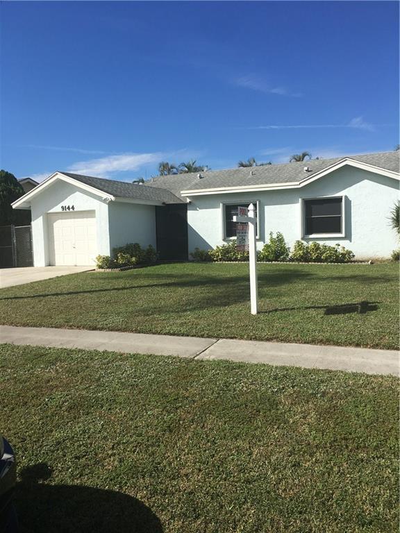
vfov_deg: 61.7
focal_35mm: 29
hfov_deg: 48.2
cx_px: 200
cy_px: 266
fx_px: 447
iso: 25
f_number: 2.2
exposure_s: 1/2849
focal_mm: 4.15
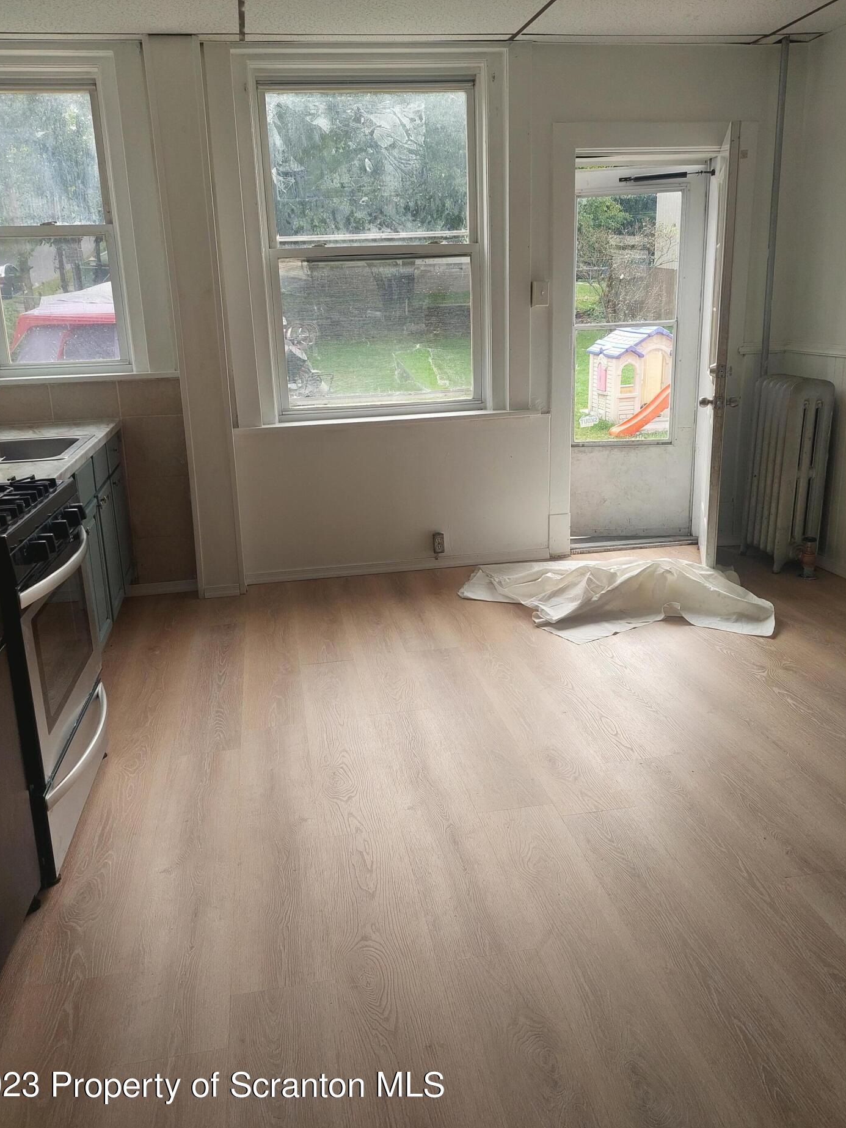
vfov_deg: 67.2
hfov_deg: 53.0
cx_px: 394
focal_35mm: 26
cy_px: 530
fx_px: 847
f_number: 1.8
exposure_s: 1/187
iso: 40
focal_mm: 5.23
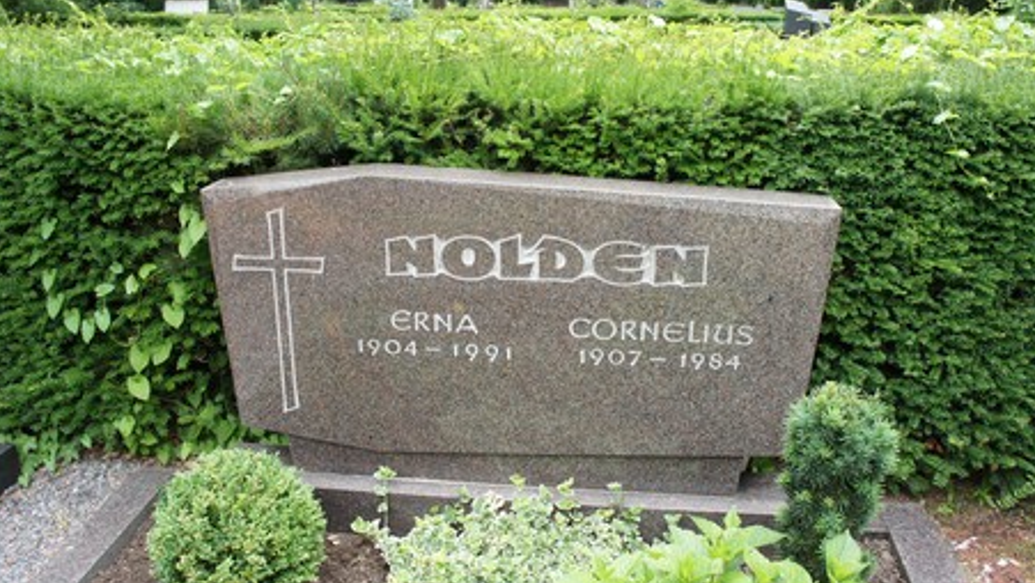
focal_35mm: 32
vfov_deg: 36.7
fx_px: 878
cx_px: 523
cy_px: 285
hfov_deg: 61.0
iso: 800
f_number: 5.6
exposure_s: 1/250
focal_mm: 20
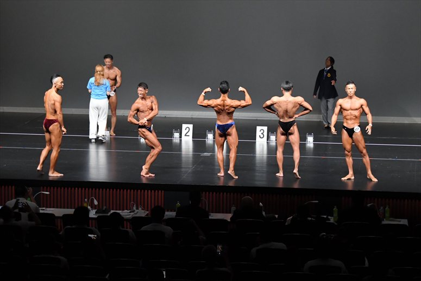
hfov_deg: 16.1
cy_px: 140
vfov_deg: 10.8
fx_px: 1484
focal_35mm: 127
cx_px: 210
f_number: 5.6
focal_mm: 85
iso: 5000
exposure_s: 1/400
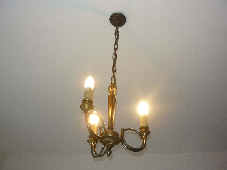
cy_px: 85
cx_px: 114
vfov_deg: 39.7
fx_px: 236
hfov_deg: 51.4
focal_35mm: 36
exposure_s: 1/40
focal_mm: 5.5
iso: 100
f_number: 2.8
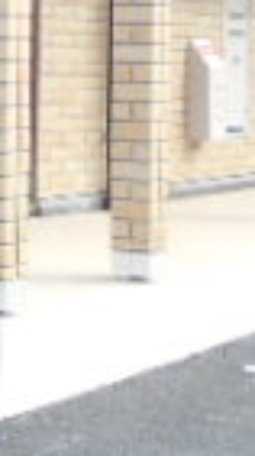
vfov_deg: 16.2
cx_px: -410
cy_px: -23
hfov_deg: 8.4
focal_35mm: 129
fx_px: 1555
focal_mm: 4.6
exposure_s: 1/250
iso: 140
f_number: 3.2
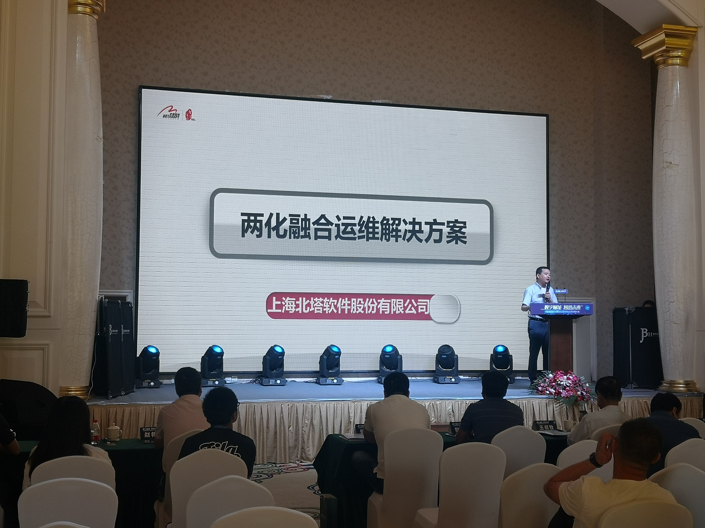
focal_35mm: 44
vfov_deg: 32.9
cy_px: 264
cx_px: 352
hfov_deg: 42.9
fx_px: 896
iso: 50
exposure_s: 1/123
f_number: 1.6
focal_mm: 3.95
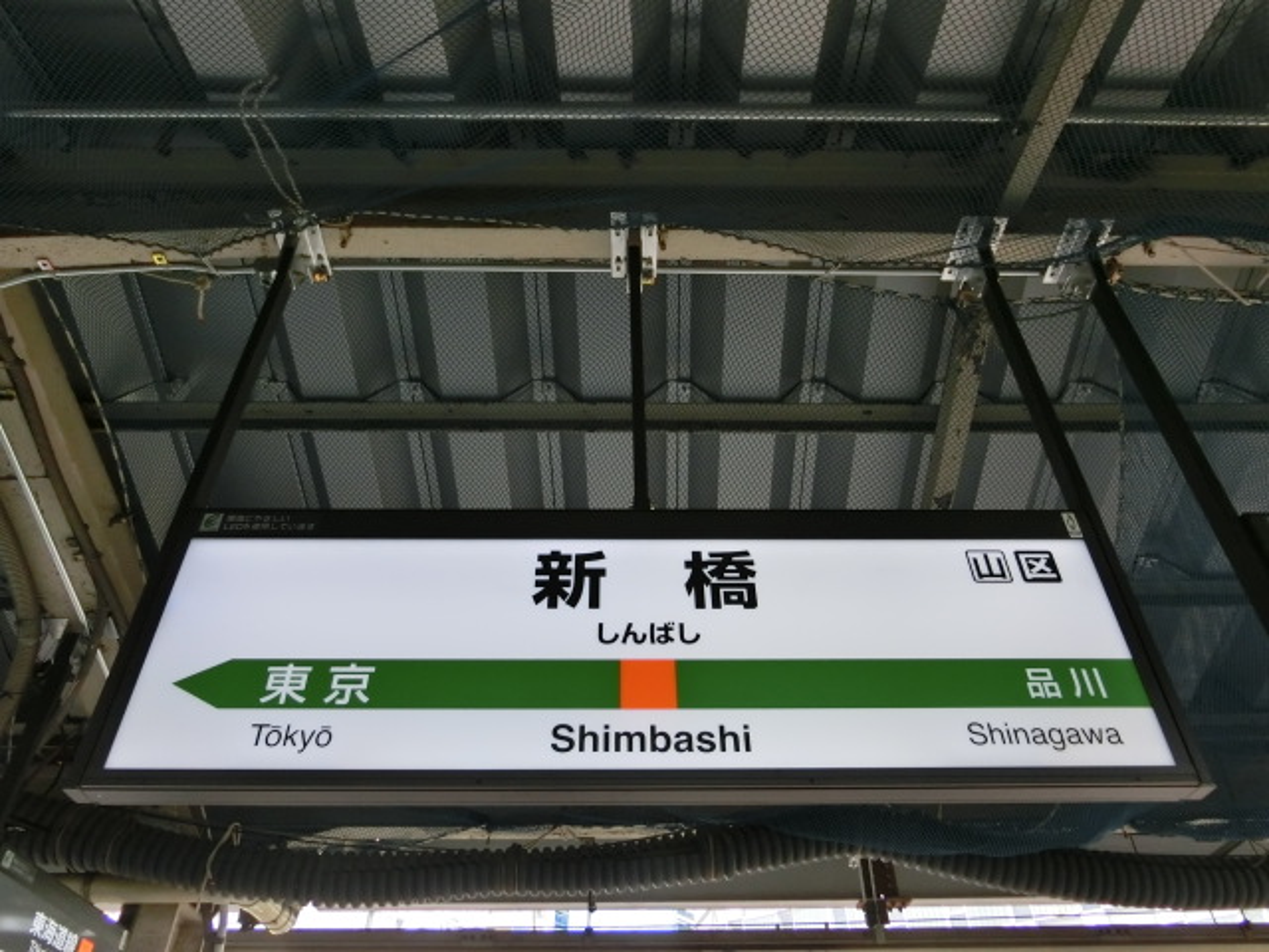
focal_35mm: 25
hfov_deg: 69.4
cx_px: 634
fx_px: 916
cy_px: 476
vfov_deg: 54.9
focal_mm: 4.5
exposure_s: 1/125
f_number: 3.5
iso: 160
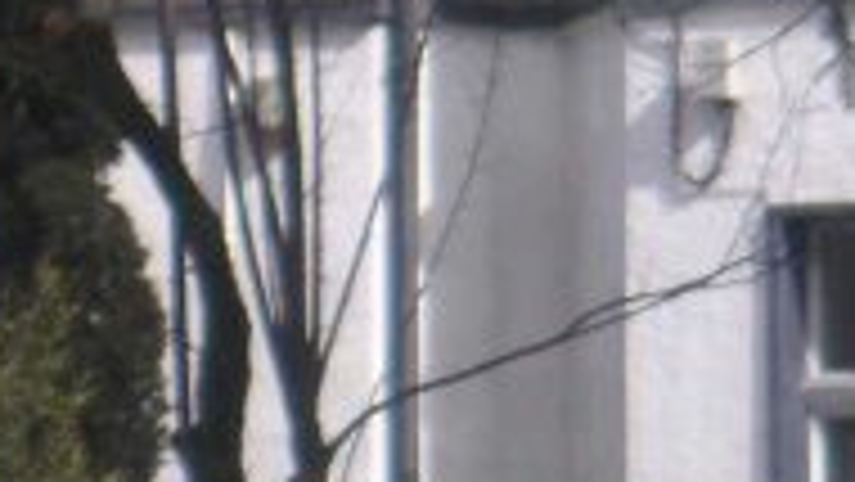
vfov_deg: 3.0
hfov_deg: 5.2
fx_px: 9252
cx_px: -490
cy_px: -252
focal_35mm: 408
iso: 50
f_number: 3.6
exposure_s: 1/350
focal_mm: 17.1
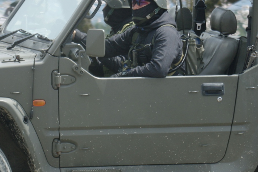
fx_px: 3947
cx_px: 134
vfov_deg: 2.5
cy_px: 42
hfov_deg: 3.7
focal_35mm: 551
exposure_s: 1/400
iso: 200
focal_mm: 138
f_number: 5.6
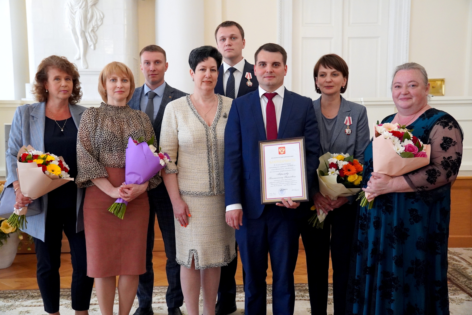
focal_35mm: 39
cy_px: 158
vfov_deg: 34.3
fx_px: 512
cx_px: 236
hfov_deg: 49.5
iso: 4000
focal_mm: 26
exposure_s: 1/160
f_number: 4
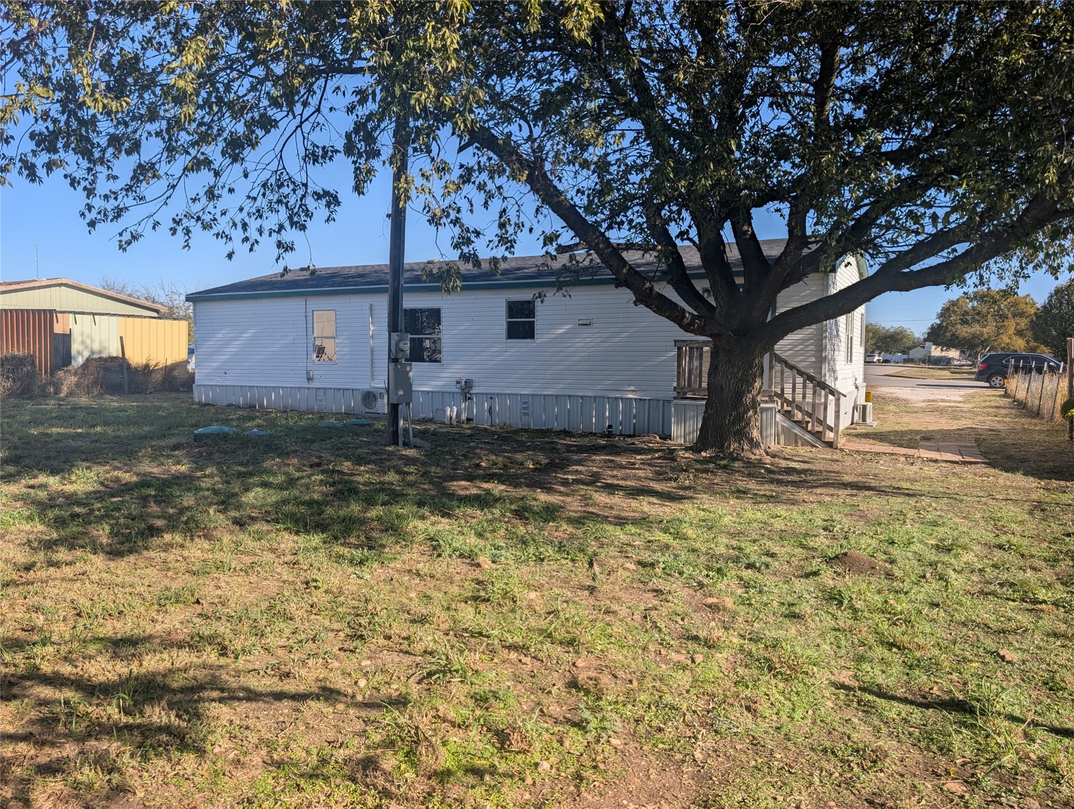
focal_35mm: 24
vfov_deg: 56.9
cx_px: 537
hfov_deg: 71.5
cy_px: 404
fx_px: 746
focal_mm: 6.9
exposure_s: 1/1031
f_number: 1.68
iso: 21
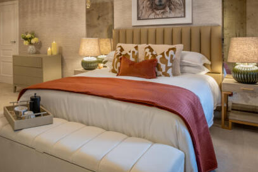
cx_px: 81
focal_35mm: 32
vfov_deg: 39.8
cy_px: 39
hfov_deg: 57.1
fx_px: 229
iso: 200
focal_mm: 13.2
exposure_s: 1
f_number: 9
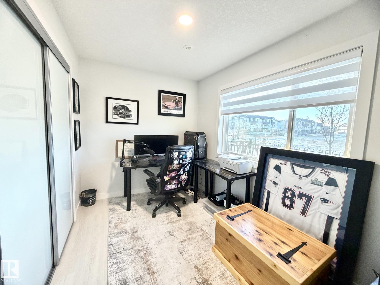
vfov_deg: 85.7
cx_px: 190
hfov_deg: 102.1
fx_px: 154
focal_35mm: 14
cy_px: 142
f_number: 2.2
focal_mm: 2.22
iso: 500
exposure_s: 1/60
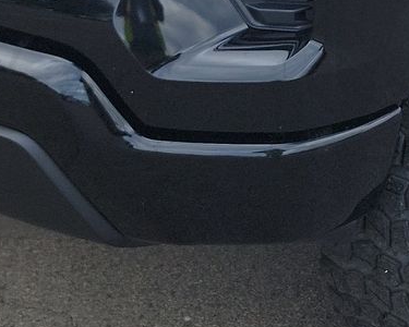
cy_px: -190
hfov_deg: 18.8
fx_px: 1210
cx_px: 369
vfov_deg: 14.2
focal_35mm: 100
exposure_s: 1/369
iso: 50
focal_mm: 6.7
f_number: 1.8
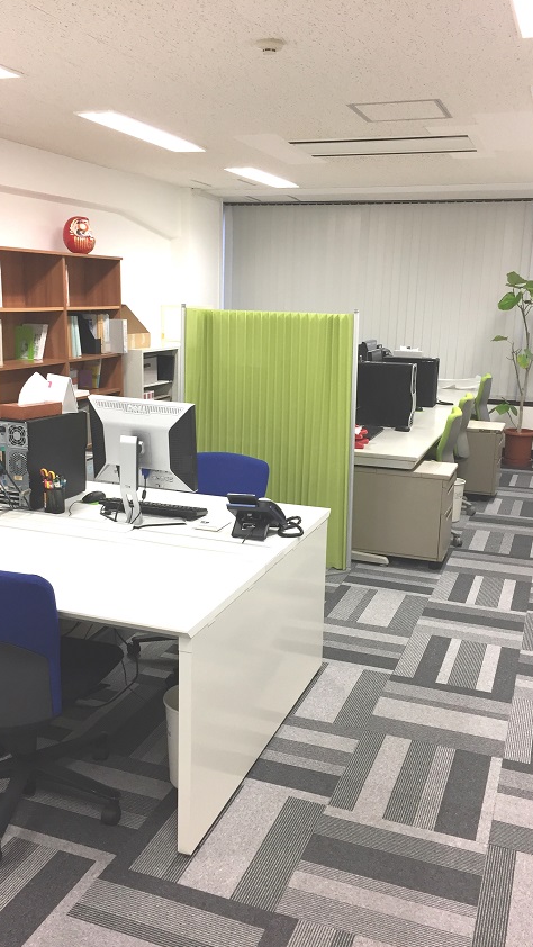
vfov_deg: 61.0
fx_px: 804
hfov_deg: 36.7
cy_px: 472
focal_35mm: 32
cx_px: 261
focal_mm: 4.15
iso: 32
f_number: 2.2
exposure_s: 1/33
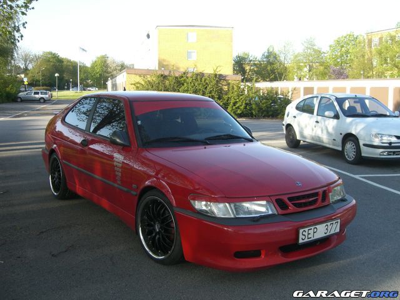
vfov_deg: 37.7
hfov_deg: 49.0
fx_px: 439
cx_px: 200
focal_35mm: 38
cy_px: 150
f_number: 2.8
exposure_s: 1/800
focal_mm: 7.9
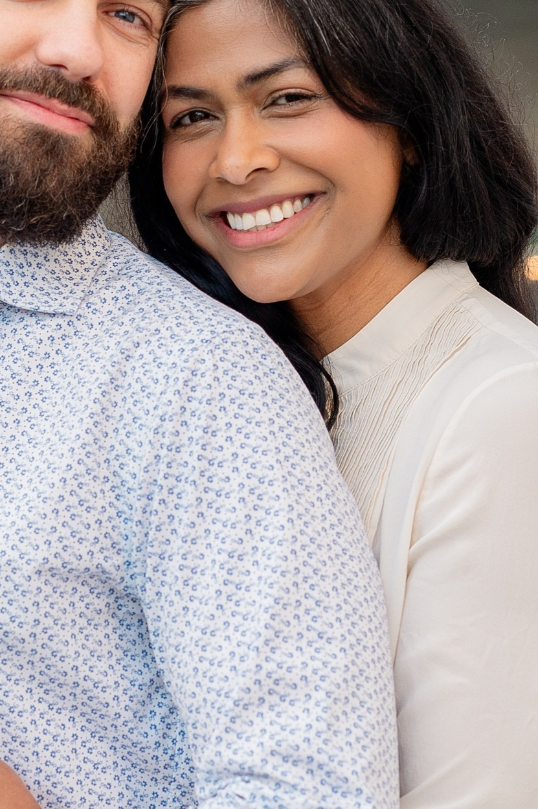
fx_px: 3457
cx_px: 142
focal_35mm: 154
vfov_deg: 13.3
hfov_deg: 8.9
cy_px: 564
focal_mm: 50
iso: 250
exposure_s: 1/400
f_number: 3.5
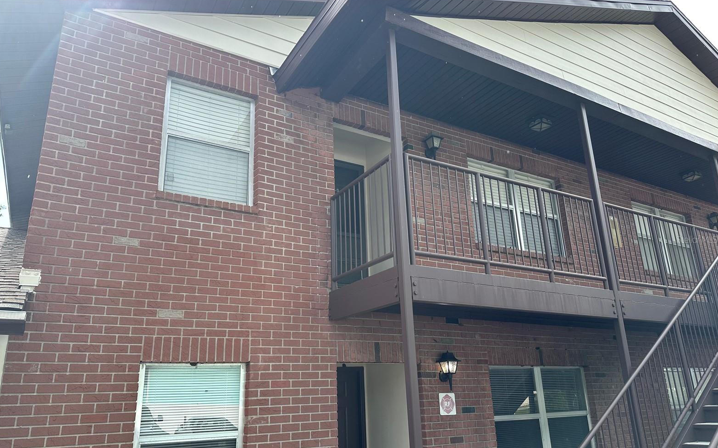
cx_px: 353
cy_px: 239
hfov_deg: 70.4
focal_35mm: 26
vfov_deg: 47.5
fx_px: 509
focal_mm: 6.86
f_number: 1.78
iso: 80
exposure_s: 1/734
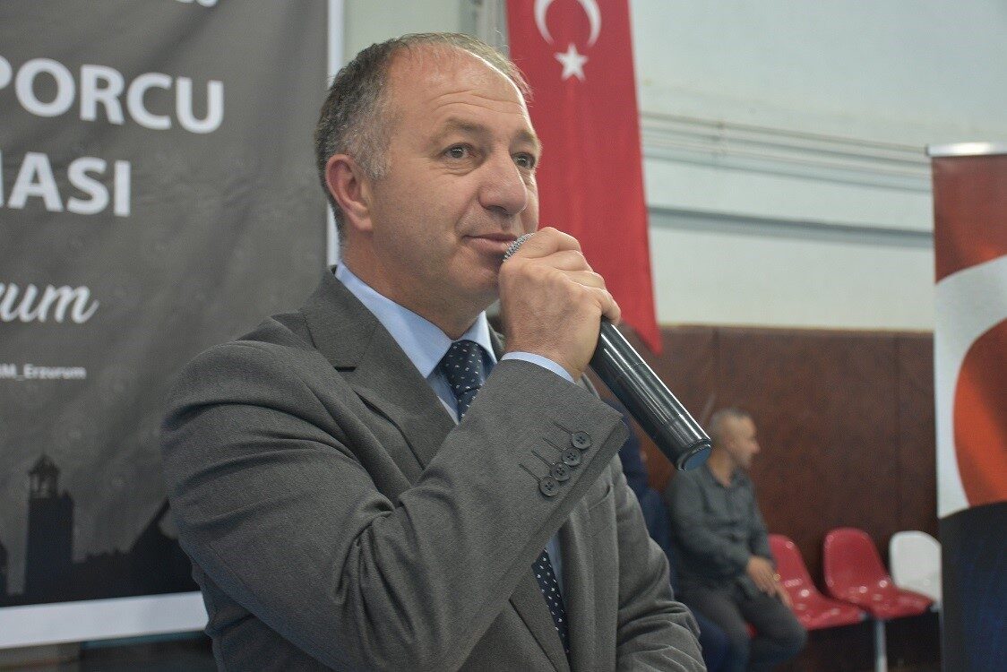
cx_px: 504
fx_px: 1343
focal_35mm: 48
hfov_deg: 41.1
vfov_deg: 28.1
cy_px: 336
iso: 800
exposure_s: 1/80
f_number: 4.2
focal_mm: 32
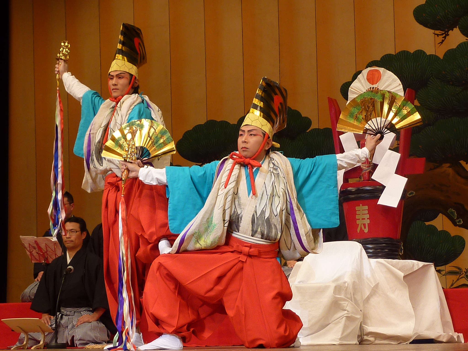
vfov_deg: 14.8
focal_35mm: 100
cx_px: 234
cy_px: 176
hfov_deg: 19.6
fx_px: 1352
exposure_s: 1/40
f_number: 3.9
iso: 80
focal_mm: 9.1
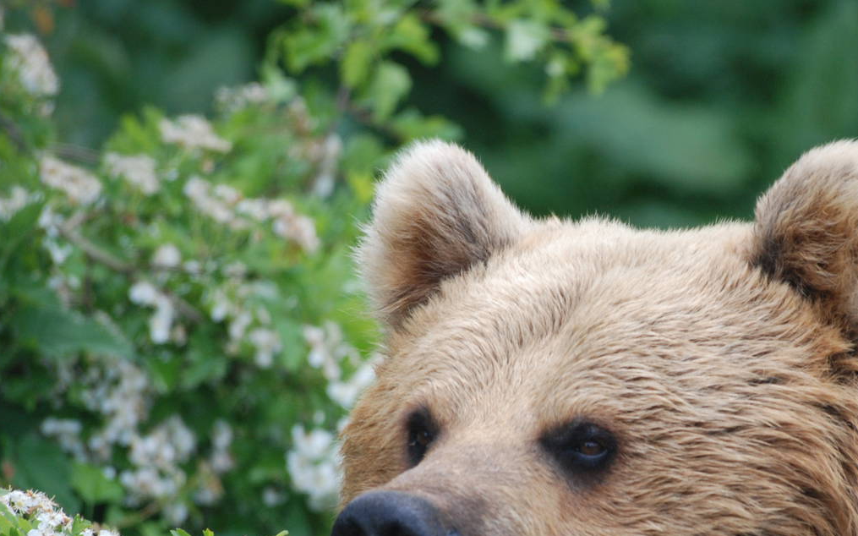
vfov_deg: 2.3
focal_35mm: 579
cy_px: 426
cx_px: 654
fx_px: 13537
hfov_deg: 3.6
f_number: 5.3
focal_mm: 240
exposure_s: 1/320
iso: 400
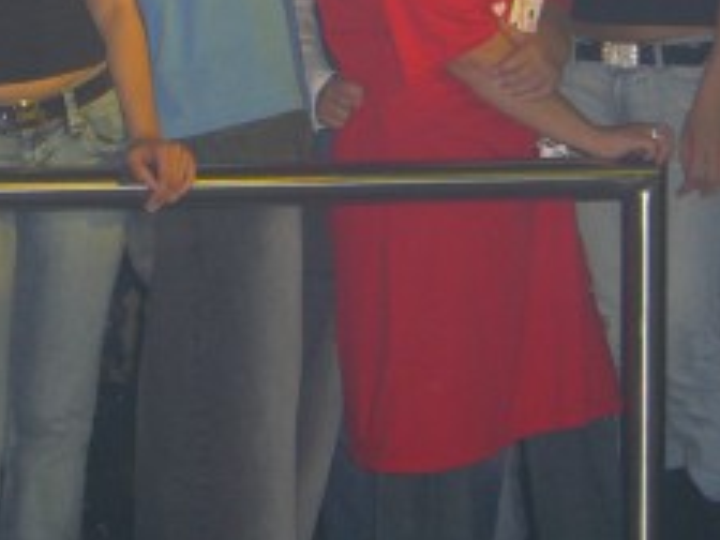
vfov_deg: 11.9
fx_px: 2558
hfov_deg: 15.9
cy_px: -64
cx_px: 125
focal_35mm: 123
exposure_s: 1/60
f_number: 3.1
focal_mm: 9.5
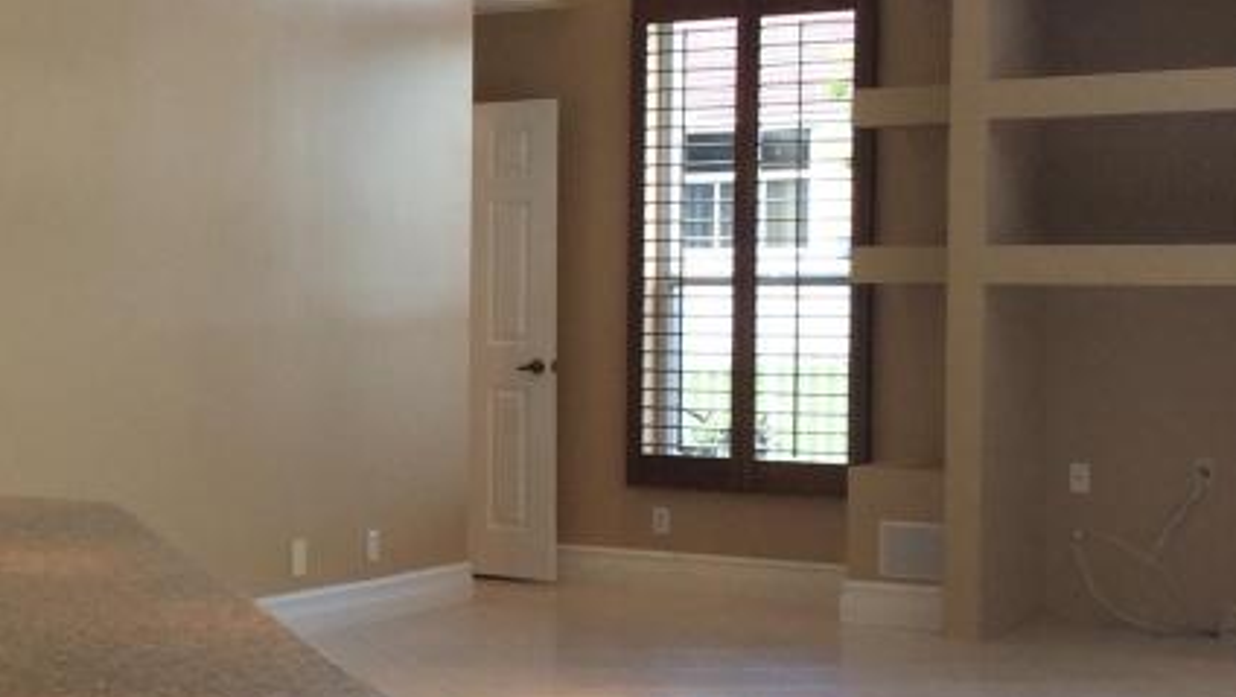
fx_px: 2853
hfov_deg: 22.7
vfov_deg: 13.9
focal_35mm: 87
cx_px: -207
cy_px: 411
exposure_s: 1/30
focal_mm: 3.3
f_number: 2.4
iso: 40
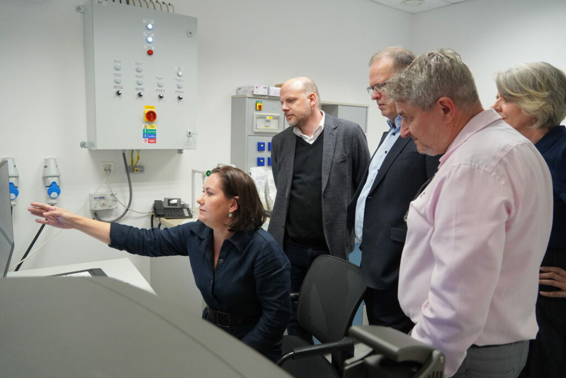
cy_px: 189
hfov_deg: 67.4
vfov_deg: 47.9
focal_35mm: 27
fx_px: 425
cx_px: 283
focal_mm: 18
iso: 1600
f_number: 4
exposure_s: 1/160
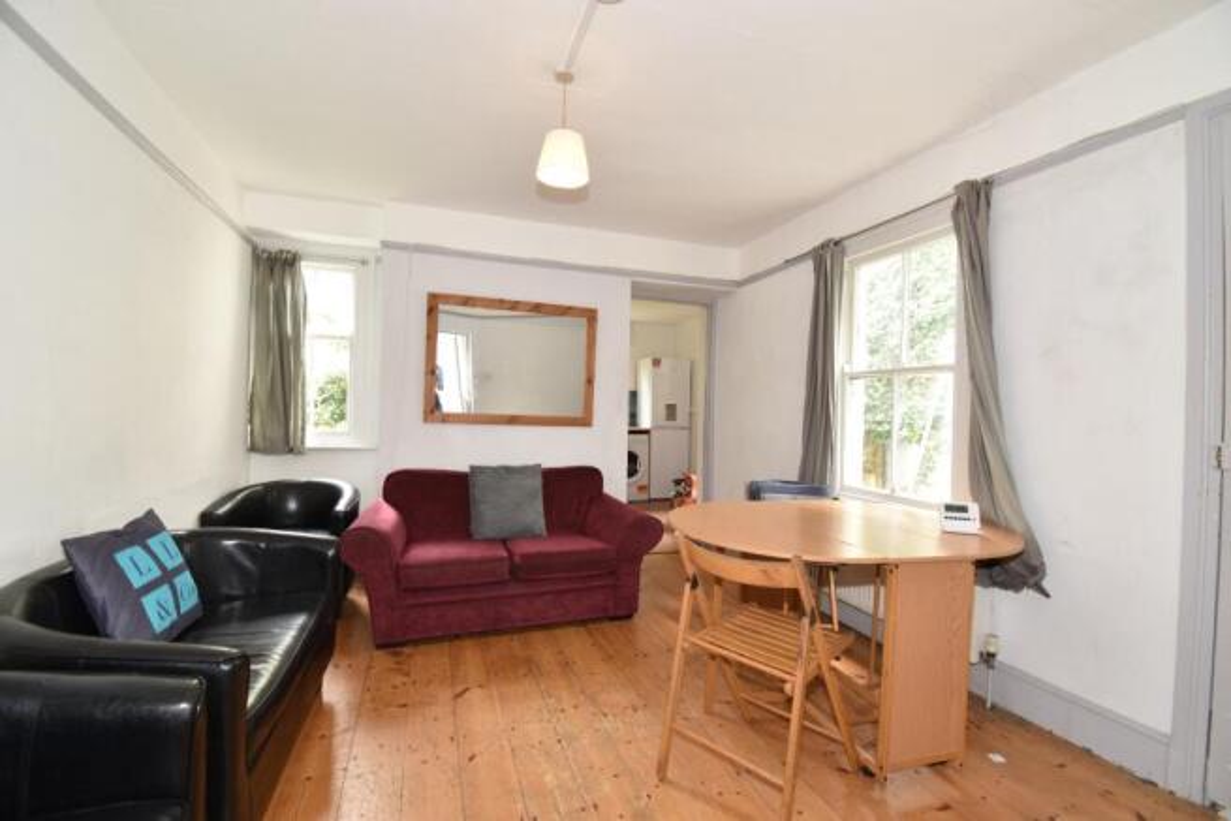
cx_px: 616
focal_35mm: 15
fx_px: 513
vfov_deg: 77.4
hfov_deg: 100.4
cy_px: 410
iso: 100
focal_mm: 10
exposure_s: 1/3
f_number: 6.3
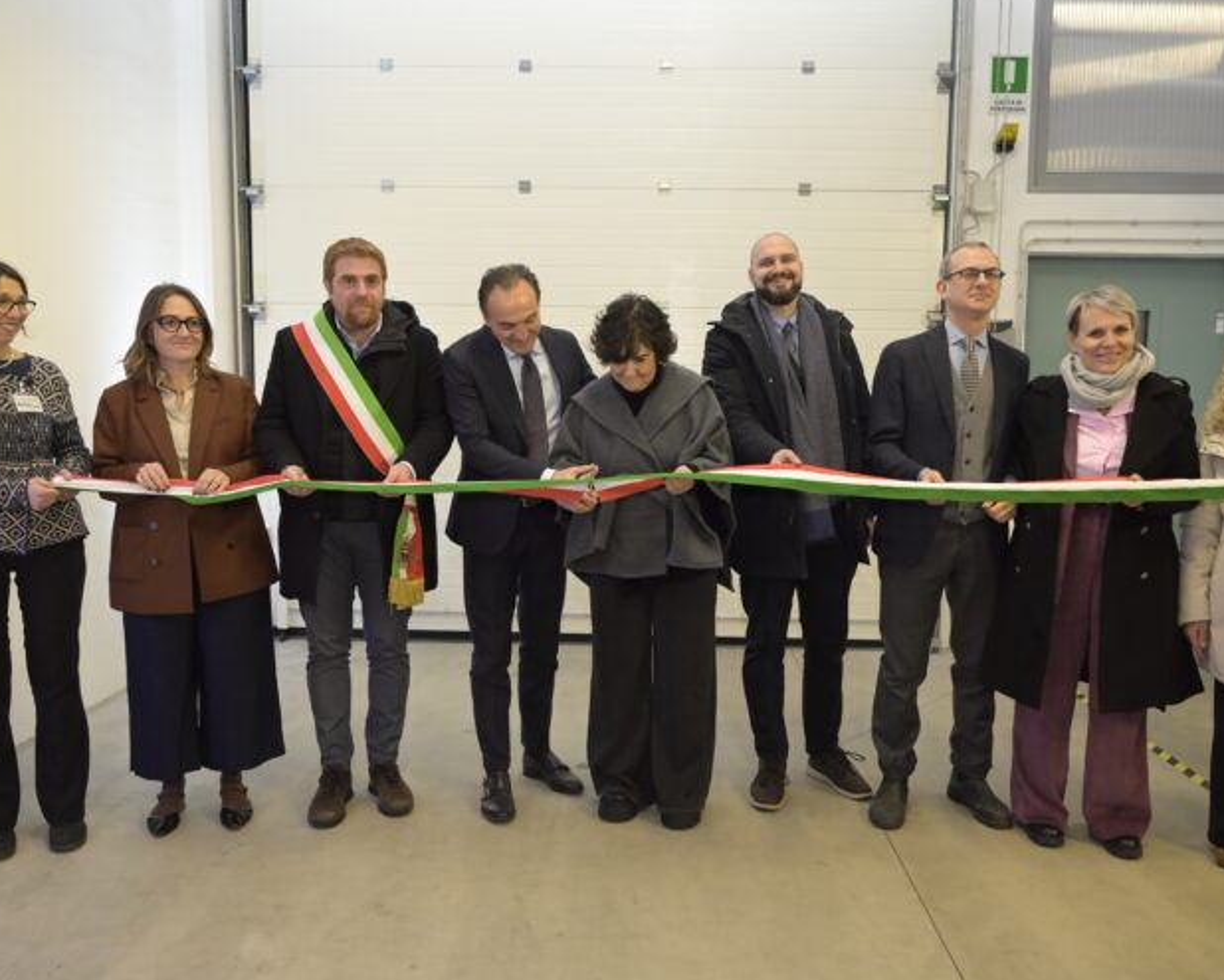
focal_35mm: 28
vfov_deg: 51.6
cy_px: 494
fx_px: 1015
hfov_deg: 62.2
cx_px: 634
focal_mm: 24
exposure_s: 1/200
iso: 3200
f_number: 4
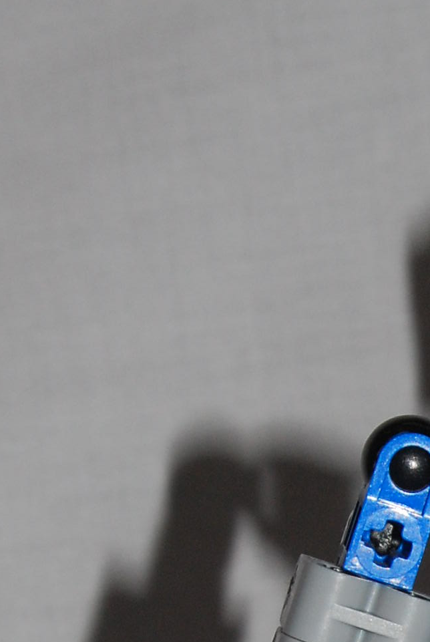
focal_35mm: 290
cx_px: 762
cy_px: 1021
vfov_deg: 7.0
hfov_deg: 4.7
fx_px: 5177
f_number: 11
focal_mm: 48
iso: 400
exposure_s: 1/200
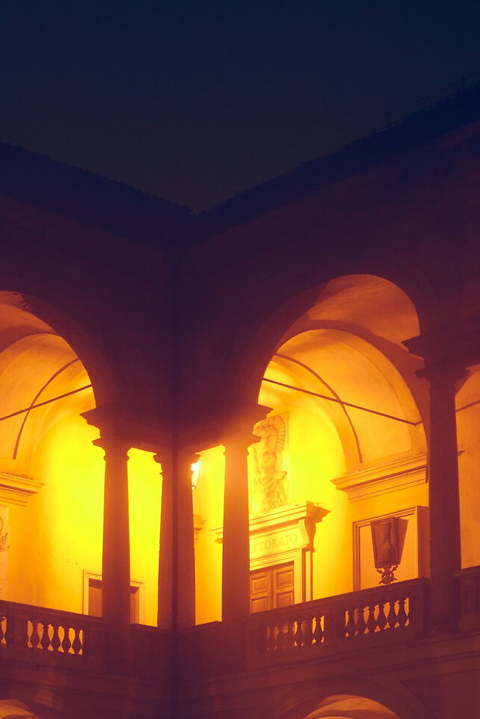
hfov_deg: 15.7
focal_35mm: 87
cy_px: 721
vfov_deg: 22.5
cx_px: 162
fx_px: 1740
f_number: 1.8
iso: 200
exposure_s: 1/10
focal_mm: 35
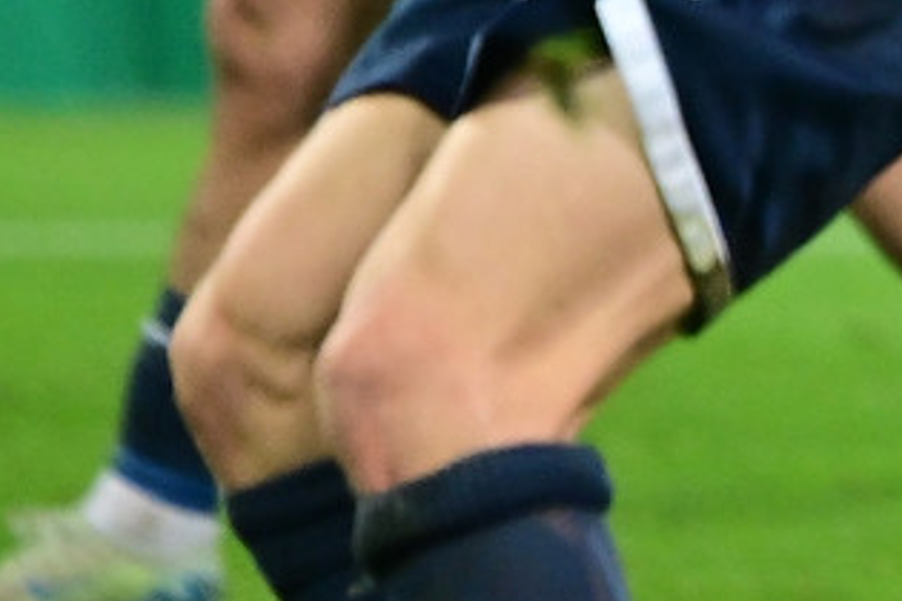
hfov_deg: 1.0
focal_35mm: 2033
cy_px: -753
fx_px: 50934
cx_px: 2213
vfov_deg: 0.7
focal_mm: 320
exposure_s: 1/400
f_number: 5.3
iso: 2500
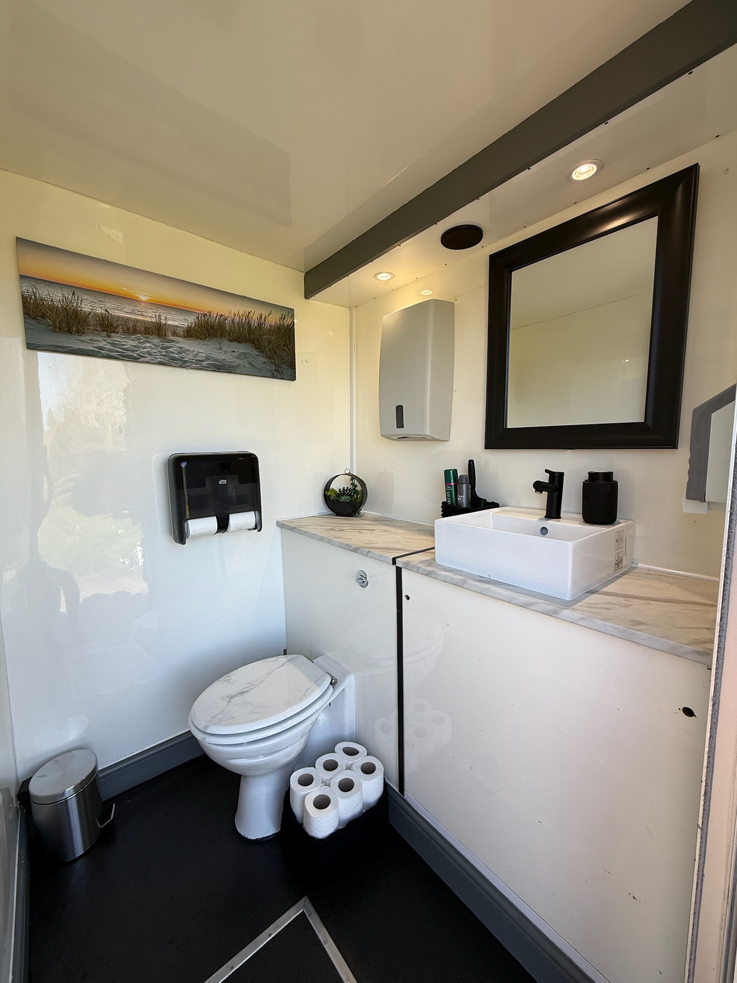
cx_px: 368
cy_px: 492
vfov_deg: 102.1
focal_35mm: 14
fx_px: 397
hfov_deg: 85.7
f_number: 2.2
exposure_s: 1/212
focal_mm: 2.22
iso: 50
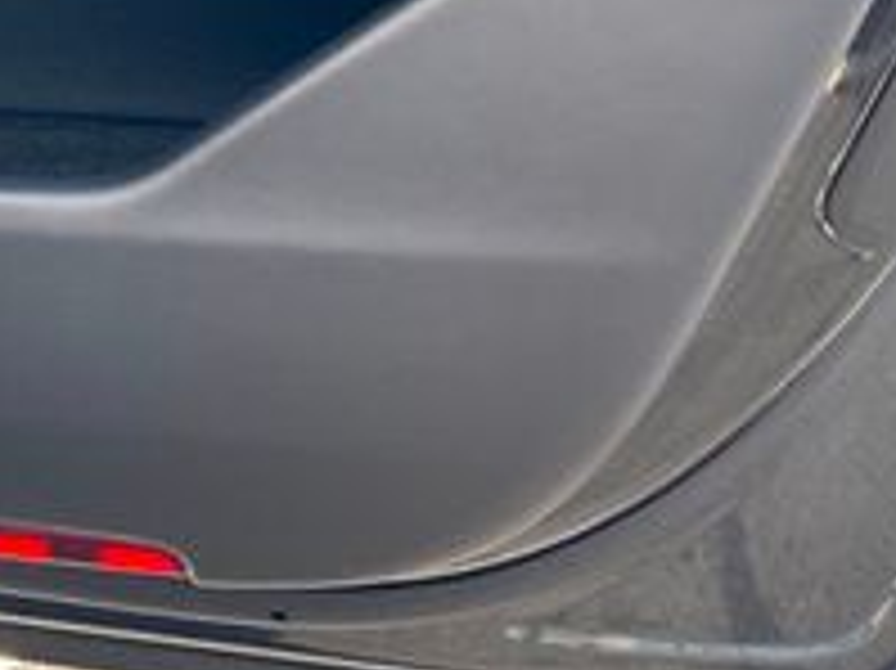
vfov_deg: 15.6
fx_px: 2328
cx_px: -90
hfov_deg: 20.7
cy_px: -184
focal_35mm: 90
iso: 32
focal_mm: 3.99
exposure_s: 1/121
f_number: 1.8
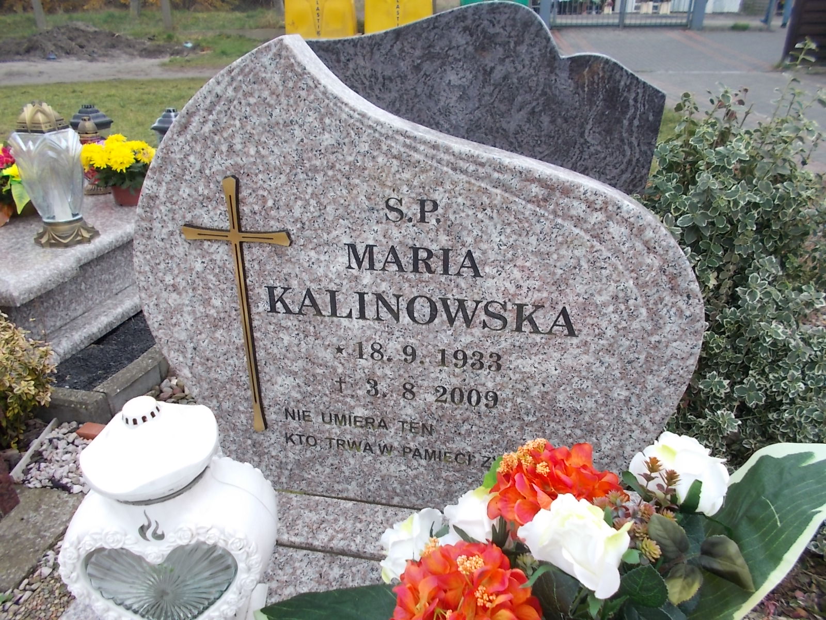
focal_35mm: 26
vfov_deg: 53.1
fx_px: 620
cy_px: 310
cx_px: 413
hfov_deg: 67.3
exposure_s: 1/50
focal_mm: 4.6
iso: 80
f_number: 3.2
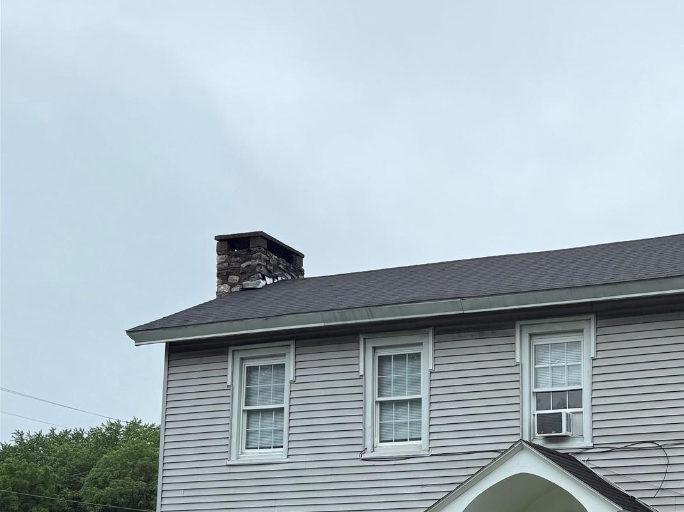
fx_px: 909
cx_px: 655
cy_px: 483
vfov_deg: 29.8
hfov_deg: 37.6
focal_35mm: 46
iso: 80
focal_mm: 6.76
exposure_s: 1/1230
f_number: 1.78
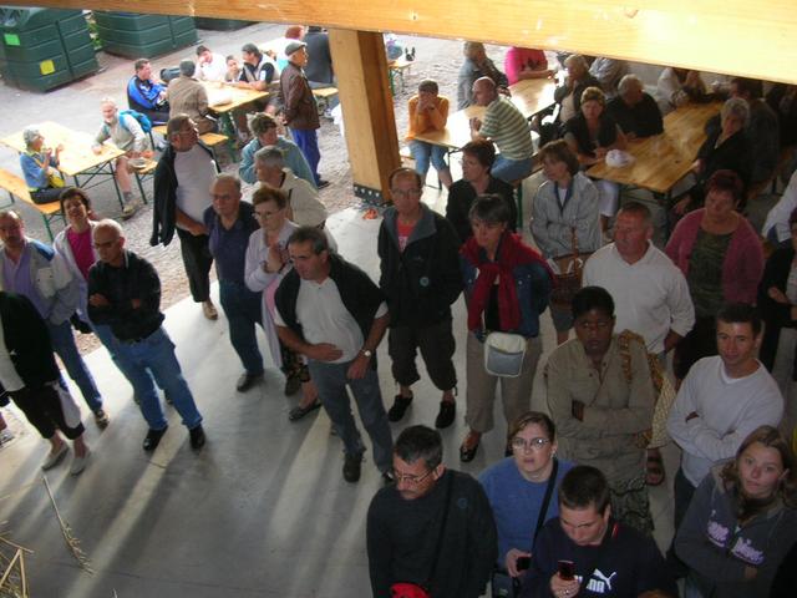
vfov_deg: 40.7
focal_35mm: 35
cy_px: 299
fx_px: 806
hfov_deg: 52.6
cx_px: 398
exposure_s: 1/60.1
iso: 90
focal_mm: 5.8
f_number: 2.8
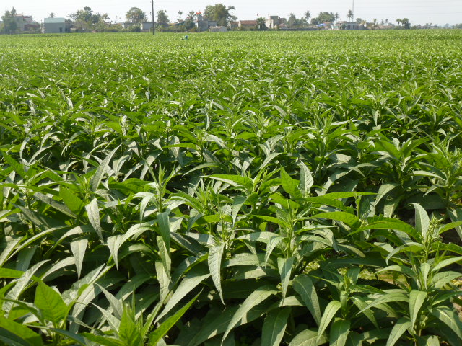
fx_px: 654
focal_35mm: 49
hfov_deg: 38.9
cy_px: 173
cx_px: 231
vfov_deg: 29.7
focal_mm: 8.7
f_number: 4.1
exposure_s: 1/640
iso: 100
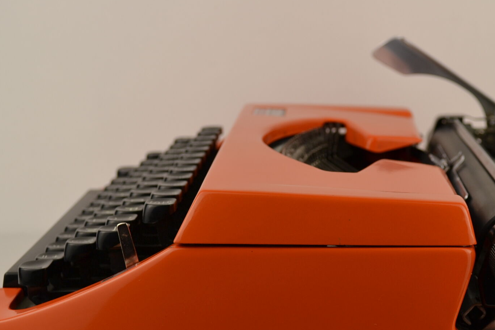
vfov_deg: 17.9
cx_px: 313
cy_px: 233
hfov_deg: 26.6
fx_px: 1045
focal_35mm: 76
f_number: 5.6
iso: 160
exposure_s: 1/125
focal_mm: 30
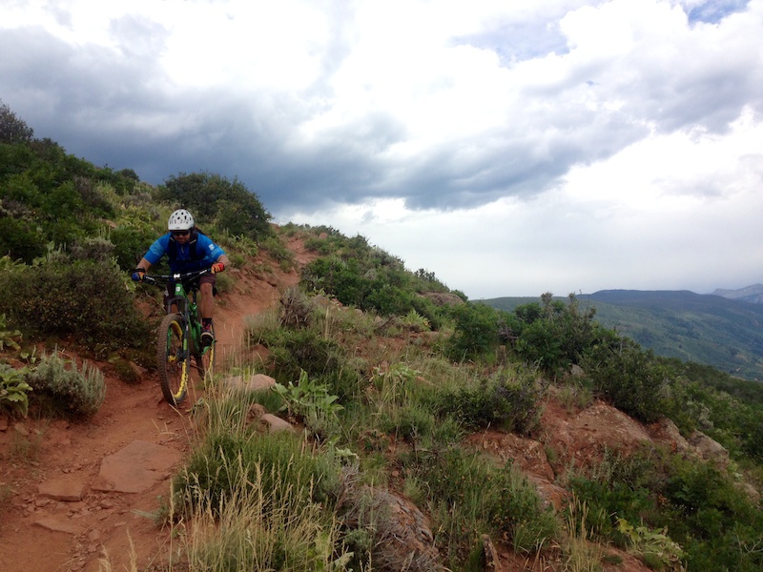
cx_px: 382
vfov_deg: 40.7
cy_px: 286
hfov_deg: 52.6
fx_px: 771
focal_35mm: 35
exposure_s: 1/1255
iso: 50
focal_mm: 4.28
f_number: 2.4
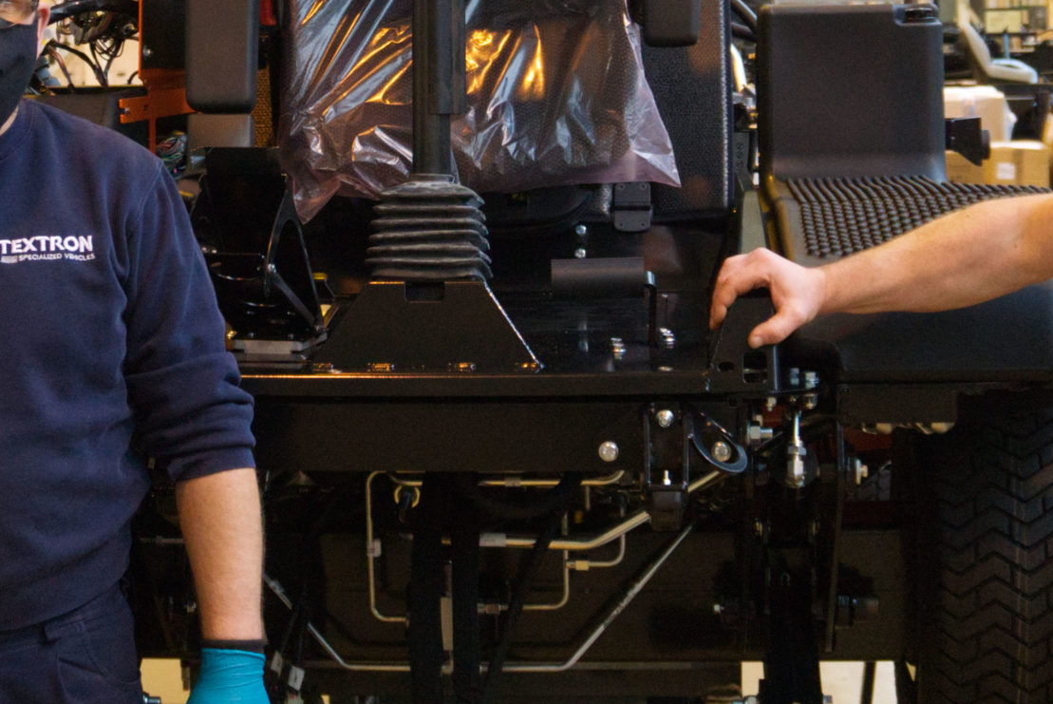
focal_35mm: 90
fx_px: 2634
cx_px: 456
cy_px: 105
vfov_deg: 15.1
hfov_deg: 22.6
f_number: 4.5
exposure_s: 1/160
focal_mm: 26
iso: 2500
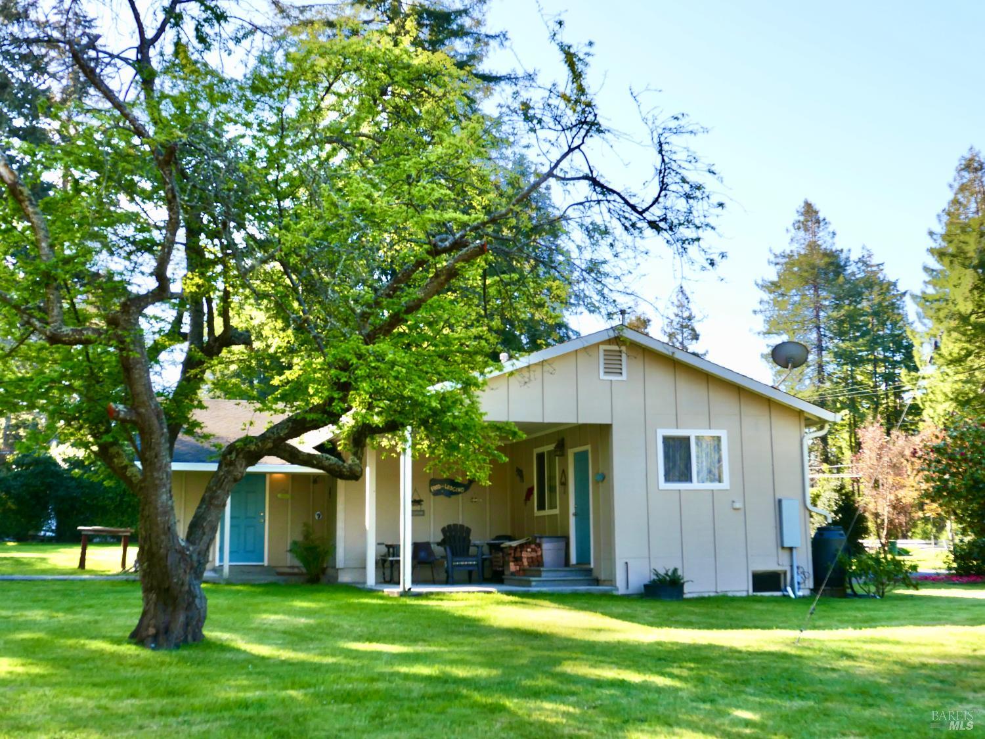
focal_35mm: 42
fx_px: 1195
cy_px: 370
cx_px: 492
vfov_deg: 34.3
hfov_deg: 44.8
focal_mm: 19.1
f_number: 5.6
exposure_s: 1/160
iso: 200
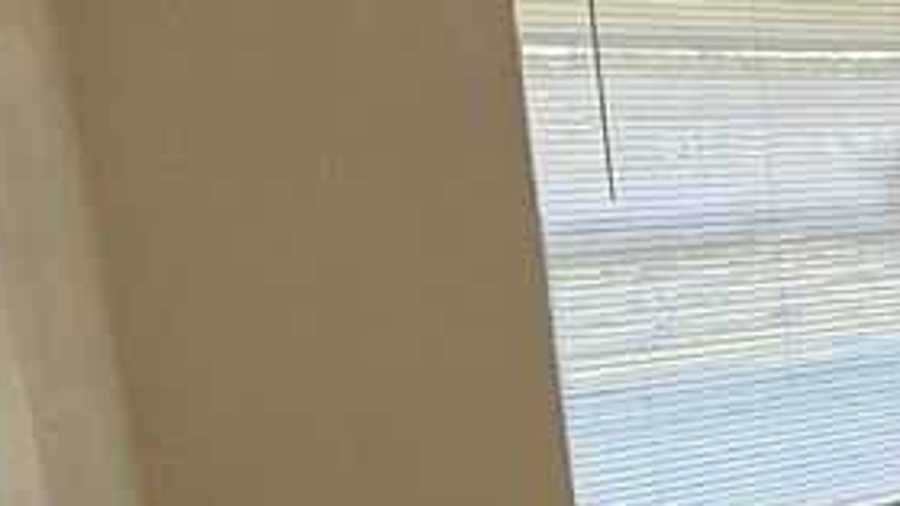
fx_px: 1337
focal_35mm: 56
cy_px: 335
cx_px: 1452
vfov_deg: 21.4
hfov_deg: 24.9
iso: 250
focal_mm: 2.22
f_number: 2.2
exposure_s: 1/120
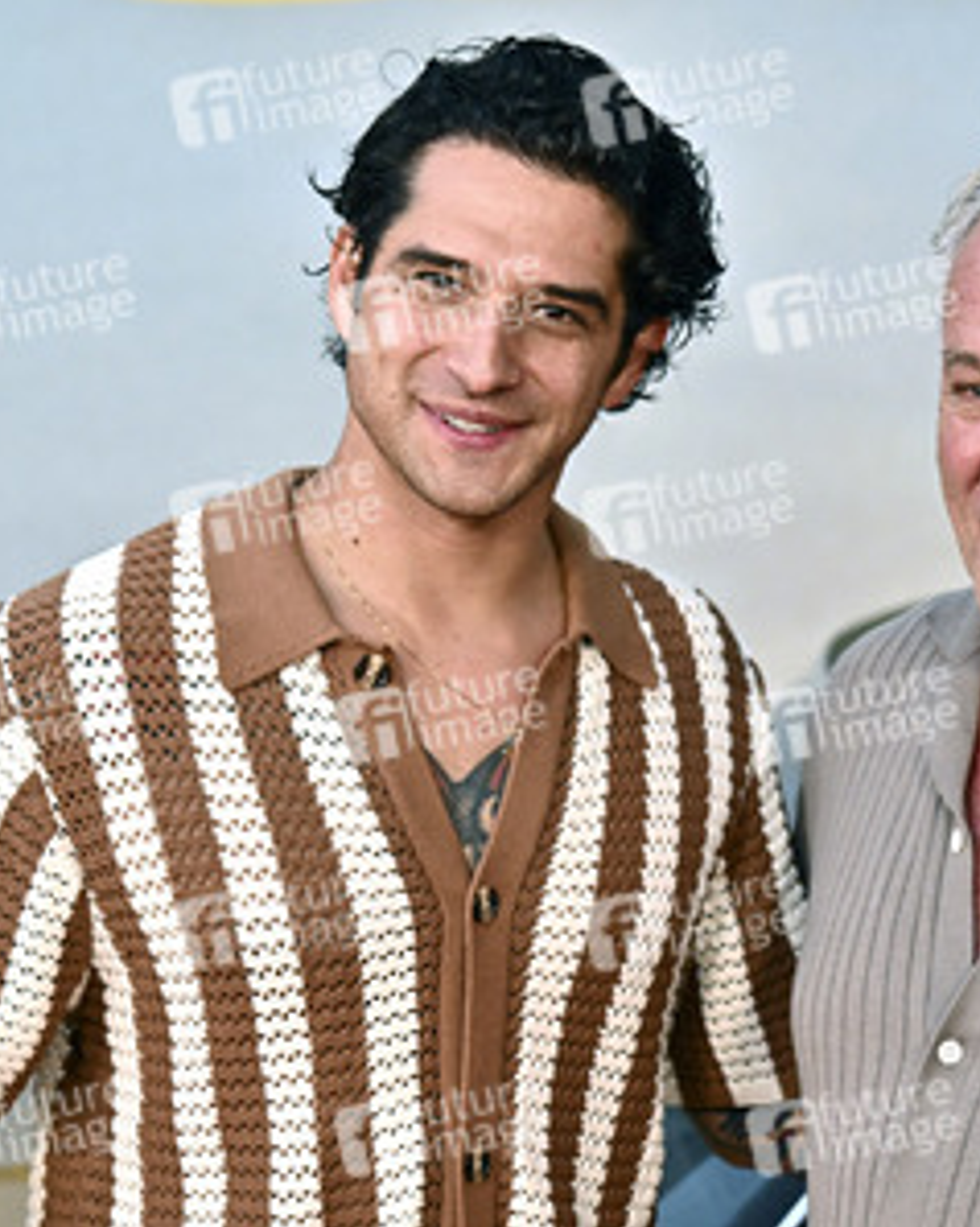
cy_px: 614
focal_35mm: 146
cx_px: 741
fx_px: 5299
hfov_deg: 10.5
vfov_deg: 13.2
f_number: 4.5
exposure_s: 1/320
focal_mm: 103
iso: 2500
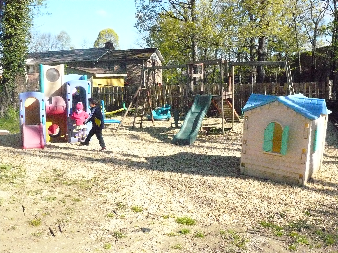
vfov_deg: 39.7
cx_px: 169
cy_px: 126
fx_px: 352
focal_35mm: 36
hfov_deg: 51.4
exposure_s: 1/1600
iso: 1250
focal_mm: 6
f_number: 6.3
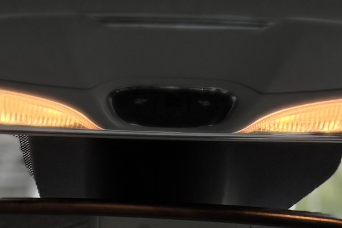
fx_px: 1881
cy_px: 999
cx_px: 133
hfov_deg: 10.4
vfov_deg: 5.7
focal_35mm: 198
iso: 64
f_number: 1.78
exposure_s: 1/113
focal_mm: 6.76
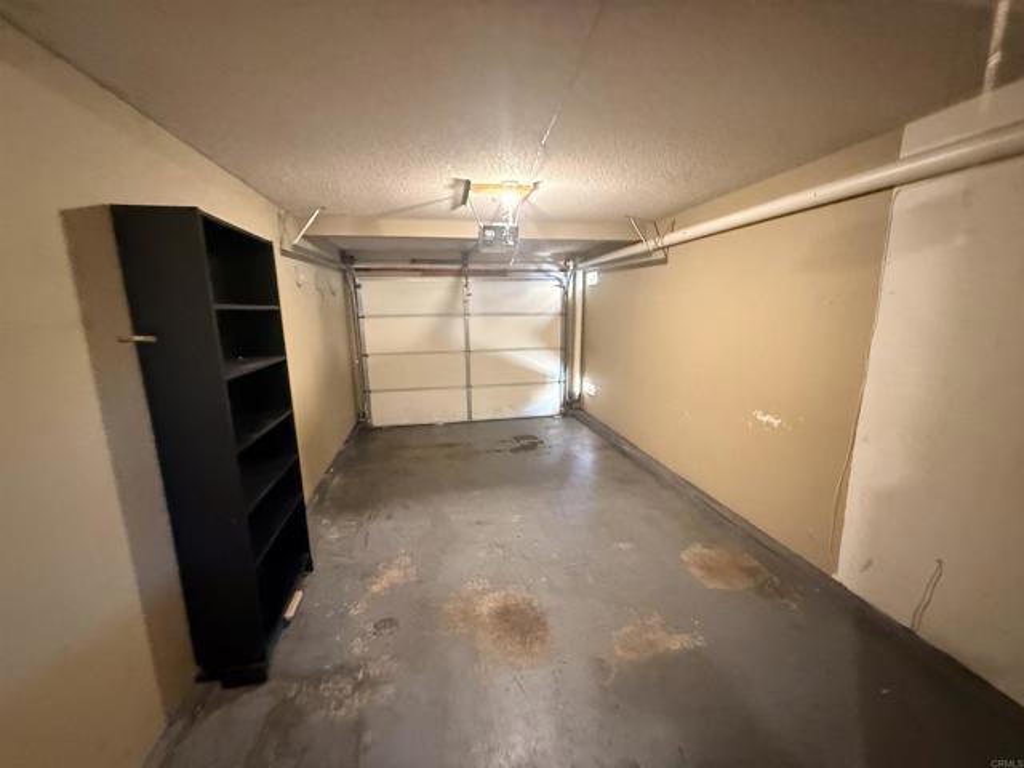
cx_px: 512
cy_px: 384
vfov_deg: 85.7
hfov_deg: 102.1
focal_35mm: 14
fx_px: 414
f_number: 2.2
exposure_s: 1/40
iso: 1000
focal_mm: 2.22
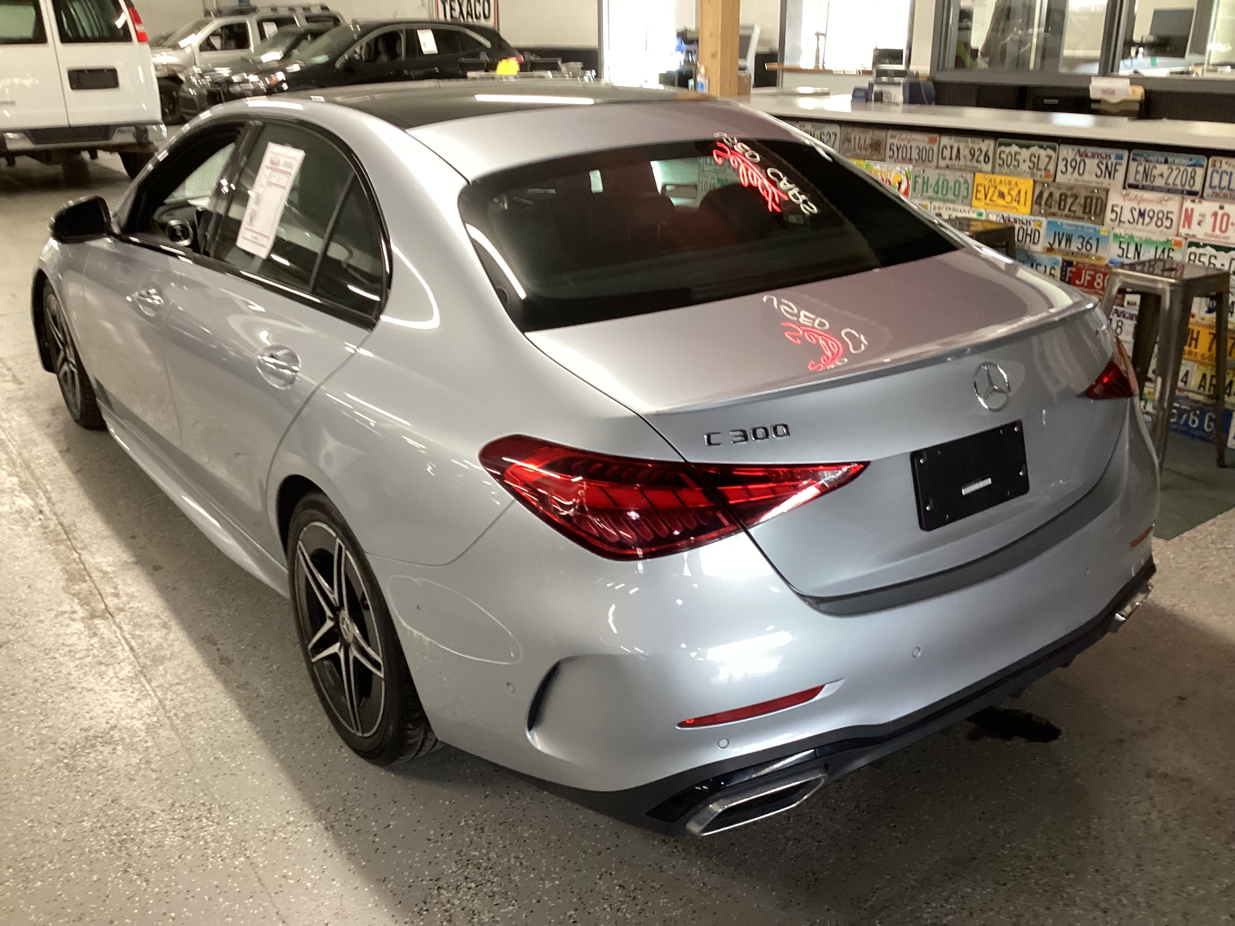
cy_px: 463
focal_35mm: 31
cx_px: 618
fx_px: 1106
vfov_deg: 45.4
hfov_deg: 58.4
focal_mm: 3.3
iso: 200
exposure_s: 1/50
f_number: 2.4
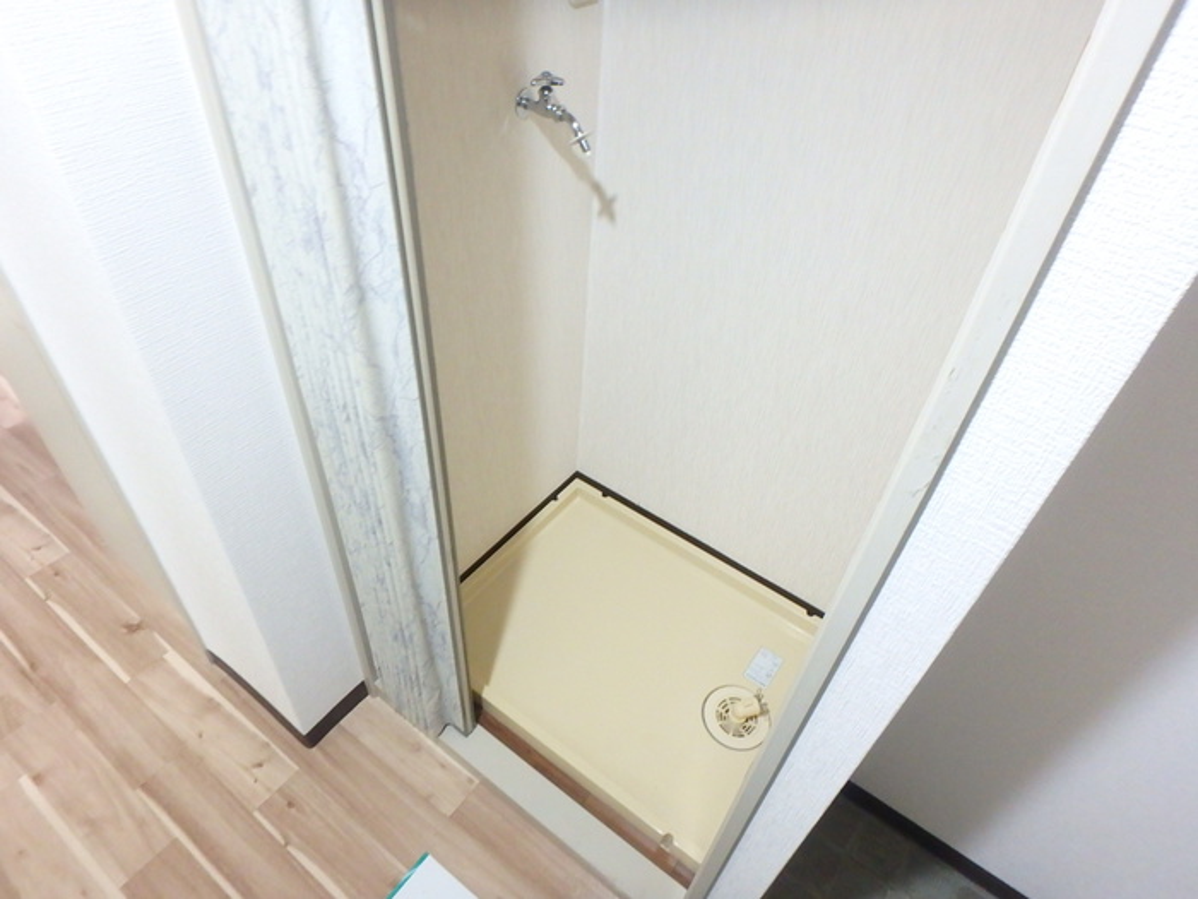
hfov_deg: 79.0
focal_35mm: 21
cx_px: 599
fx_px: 727
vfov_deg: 63.4
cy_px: 450
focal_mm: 3.7
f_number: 3.5
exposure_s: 1/8
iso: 800
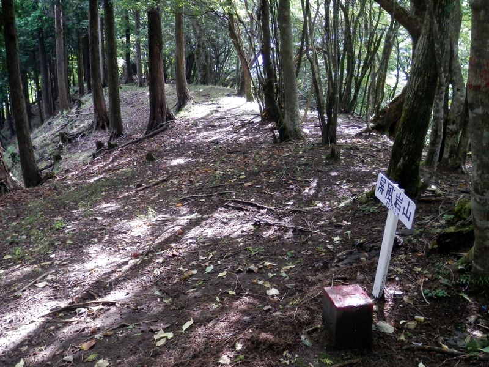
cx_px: 244
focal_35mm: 33
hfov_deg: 55.4
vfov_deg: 42.9
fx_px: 466
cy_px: 184
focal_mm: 6
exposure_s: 1/50
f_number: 3.4
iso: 200
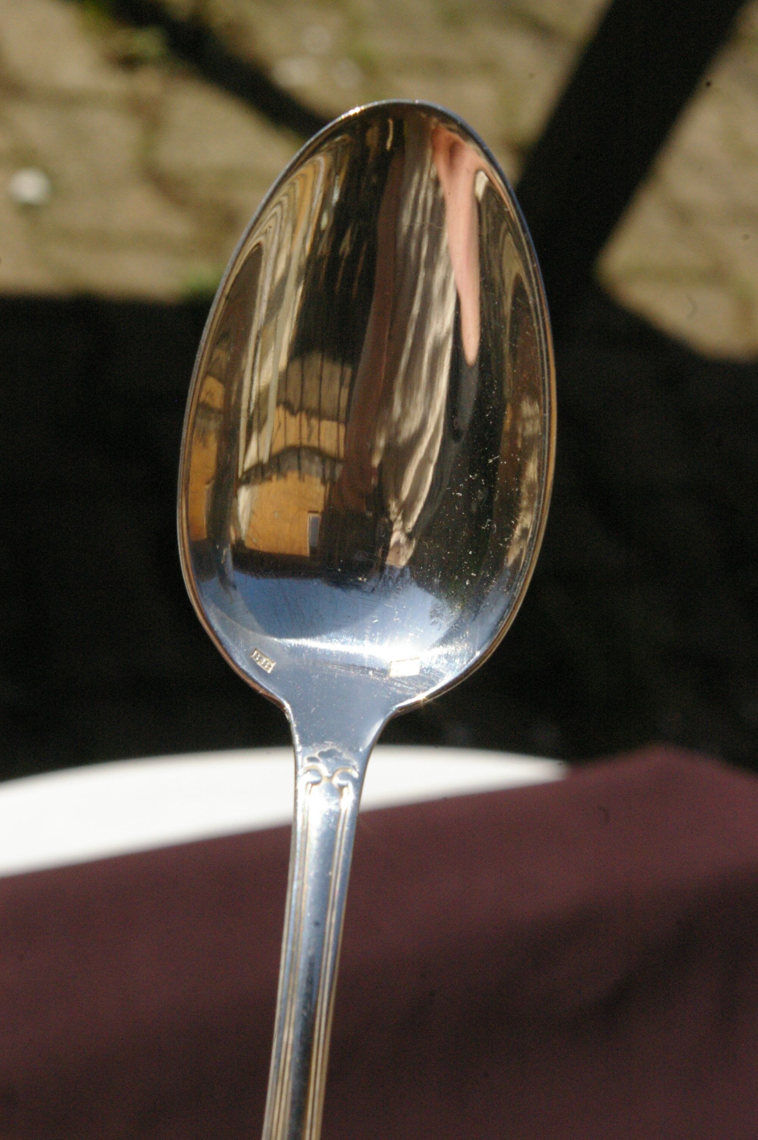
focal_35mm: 39
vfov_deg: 49.6
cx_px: 379
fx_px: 1234
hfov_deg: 34.1
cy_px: 570
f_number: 11
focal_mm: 26
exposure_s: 1/1000
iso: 1600
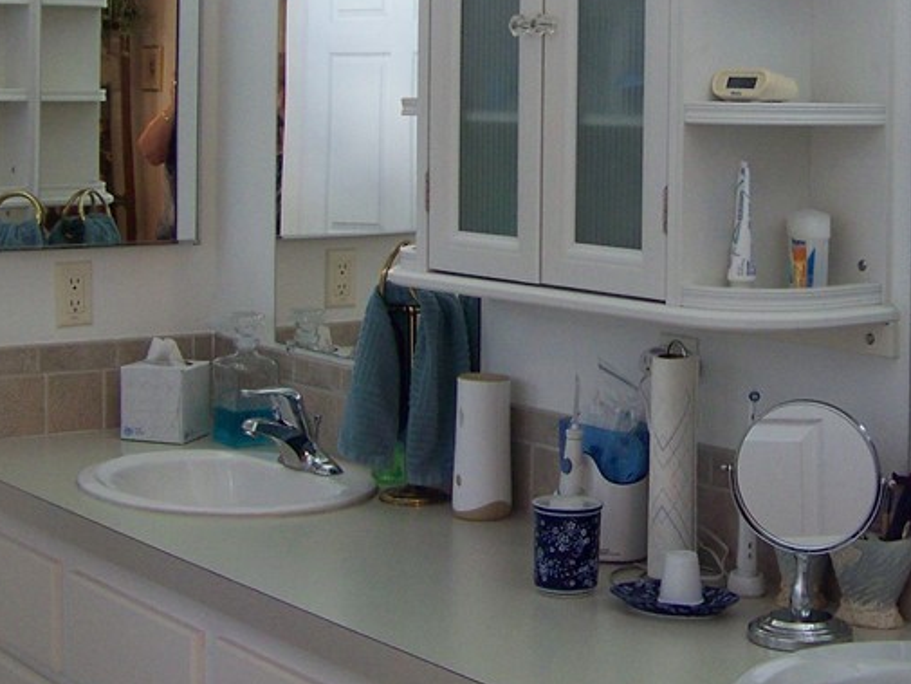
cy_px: 96
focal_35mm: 73
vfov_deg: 19.9
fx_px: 1922
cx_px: 684
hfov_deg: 26.3
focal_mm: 5.85
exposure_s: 1/30
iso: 125
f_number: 2.8
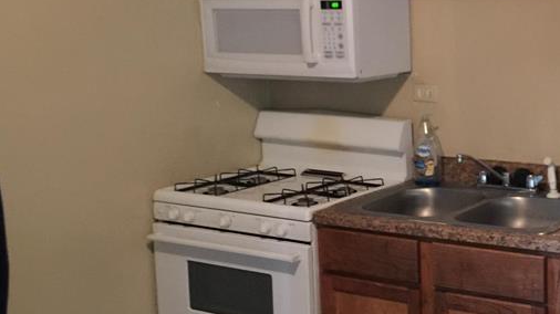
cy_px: 128
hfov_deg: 31.2
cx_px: 512
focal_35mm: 64
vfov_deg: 18.8
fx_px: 950
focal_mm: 4.15
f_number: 2.2
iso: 125
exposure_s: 1/4
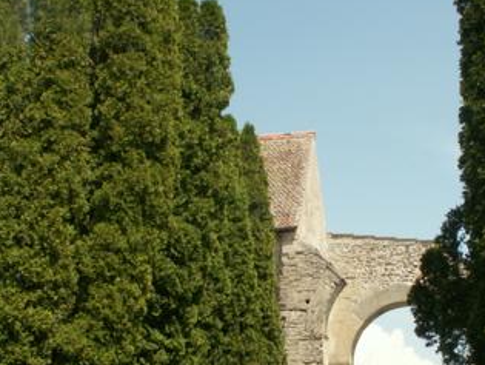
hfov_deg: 27.4
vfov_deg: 20.7
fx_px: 996
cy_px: 254
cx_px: 268
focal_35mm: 71
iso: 50
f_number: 8
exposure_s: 1/100
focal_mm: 5.86
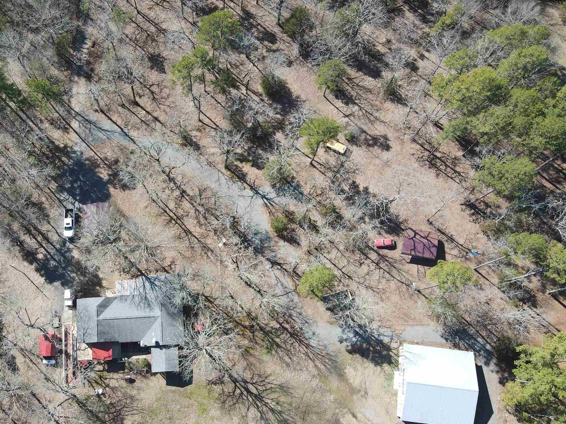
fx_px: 523
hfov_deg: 56.1
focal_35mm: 32
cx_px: 212
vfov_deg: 44.1
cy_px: 235
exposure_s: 1/240
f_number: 2.8
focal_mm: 4.5
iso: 100
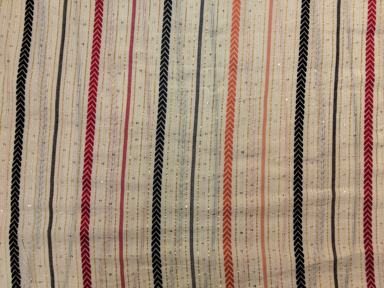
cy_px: 144
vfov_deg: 53.1
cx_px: 192
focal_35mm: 26
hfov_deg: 67.3
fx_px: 288
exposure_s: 1/100
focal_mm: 2.78
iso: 100
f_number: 2
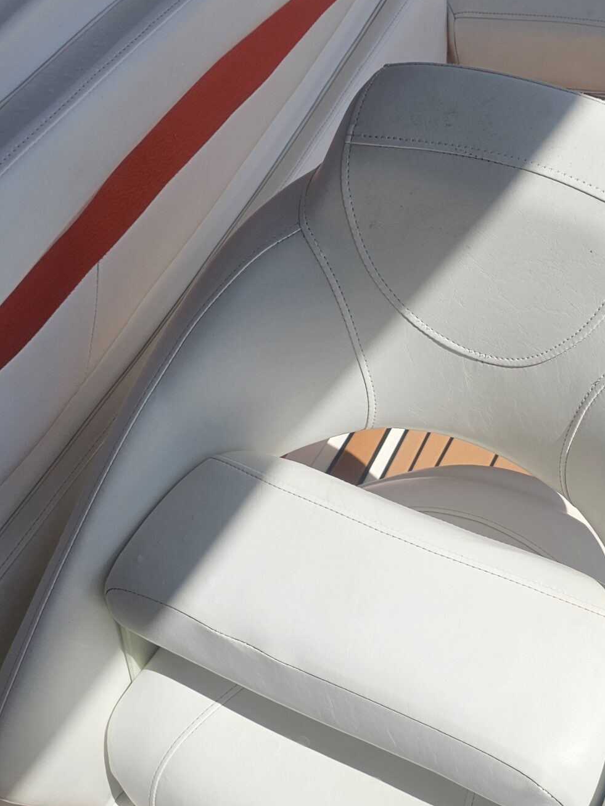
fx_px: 1049
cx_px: 552
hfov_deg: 30.7
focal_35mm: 45
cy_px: 456
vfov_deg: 42.0
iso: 10
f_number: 1.7
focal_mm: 6.3
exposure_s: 1/1894
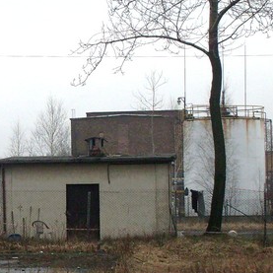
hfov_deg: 9.4
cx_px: -35
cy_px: 167
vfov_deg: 9.5
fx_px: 1642
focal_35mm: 184
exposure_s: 1/90
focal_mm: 12
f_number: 3.9
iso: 80
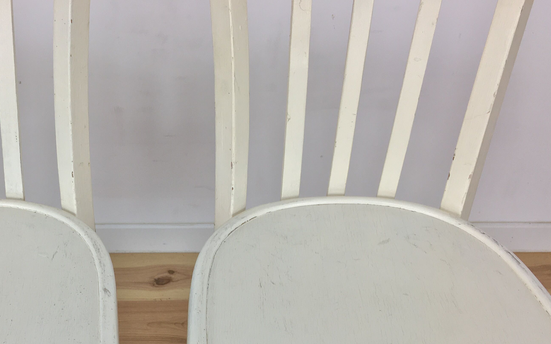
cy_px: 315
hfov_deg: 41.0
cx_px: 163
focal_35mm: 48
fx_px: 721
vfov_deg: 25.9
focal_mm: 4.15
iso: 32
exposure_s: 1/33
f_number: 2.2
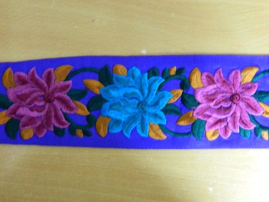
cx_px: 134
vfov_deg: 30.9
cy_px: 101
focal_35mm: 47
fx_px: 365
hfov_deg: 40.4
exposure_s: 1/2.5
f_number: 3.6
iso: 800
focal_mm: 8.4
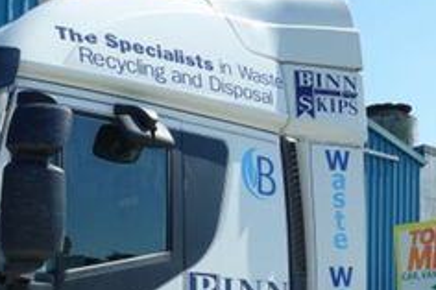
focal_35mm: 61
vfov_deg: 20.8
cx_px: 146
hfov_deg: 32.6
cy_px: 345
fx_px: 738
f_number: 5.6
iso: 125
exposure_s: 1/400
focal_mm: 8.8
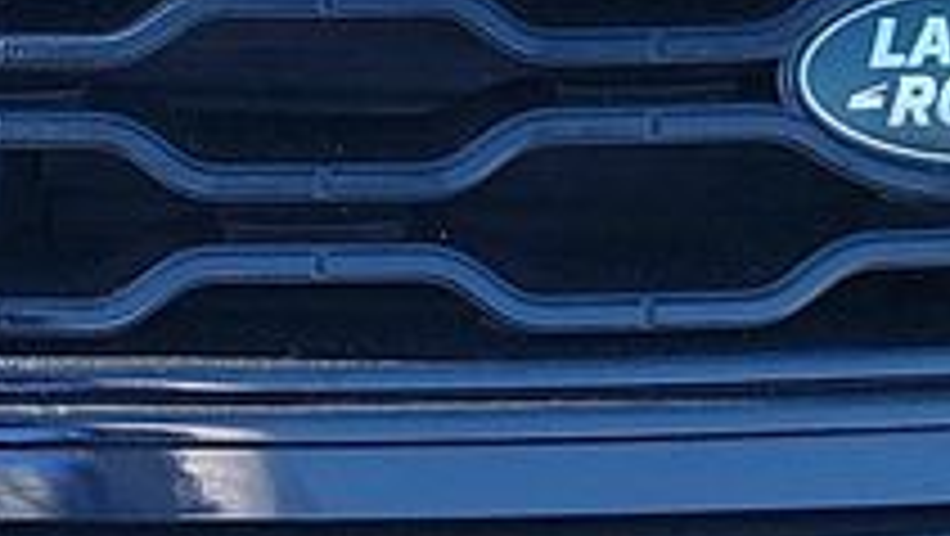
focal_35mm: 198
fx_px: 4991
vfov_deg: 6.0
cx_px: -410
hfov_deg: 10.5
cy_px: -541
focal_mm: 6.7
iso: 50
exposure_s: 1/224
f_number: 1.8
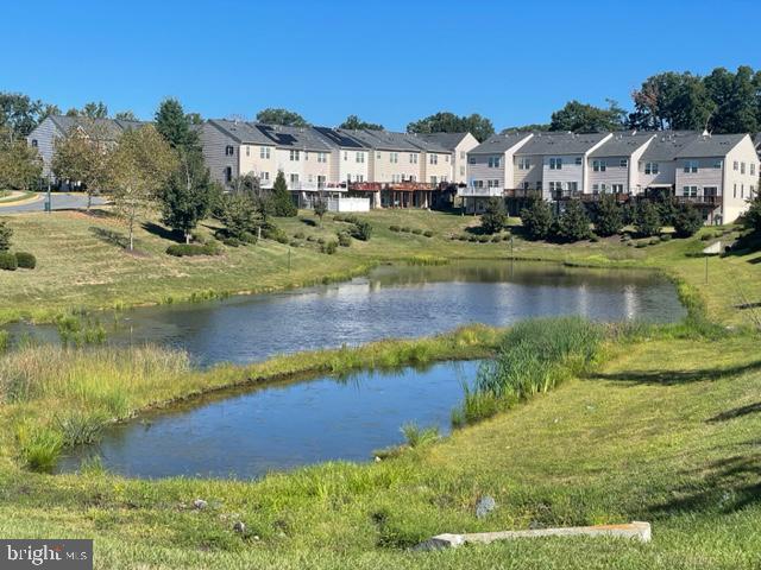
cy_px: 285
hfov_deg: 36.8
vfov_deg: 28.0
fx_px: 1143
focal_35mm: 52
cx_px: 380
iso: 25
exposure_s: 1/1453
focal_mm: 6
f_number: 2
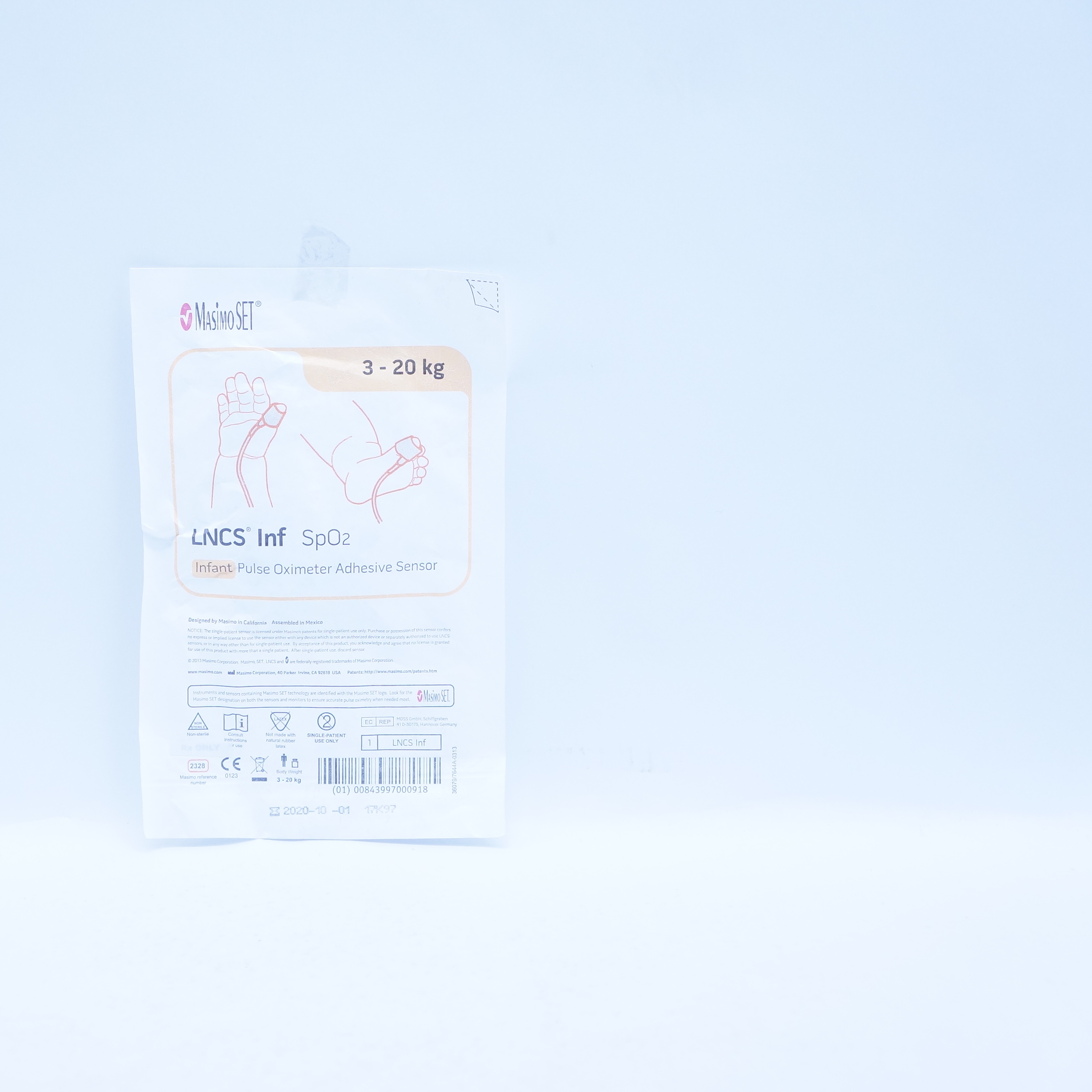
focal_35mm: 56
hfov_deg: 30.4
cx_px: 319
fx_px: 1986
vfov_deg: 30.7
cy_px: 546
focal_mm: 29
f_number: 4.5
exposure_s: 1/200
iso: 800
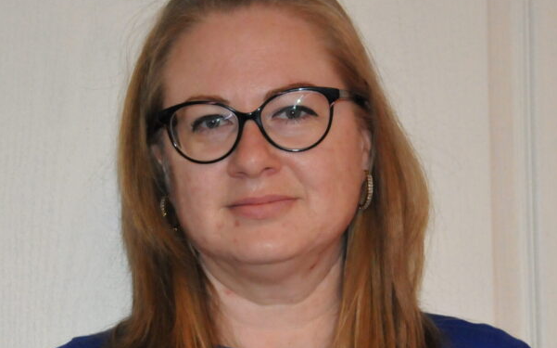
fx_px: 2291
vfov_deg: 8.7
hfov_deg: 13.9
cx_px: 235
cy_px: 272
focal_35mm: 151
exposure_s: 1/200
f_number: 5
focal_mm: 58
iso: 3200
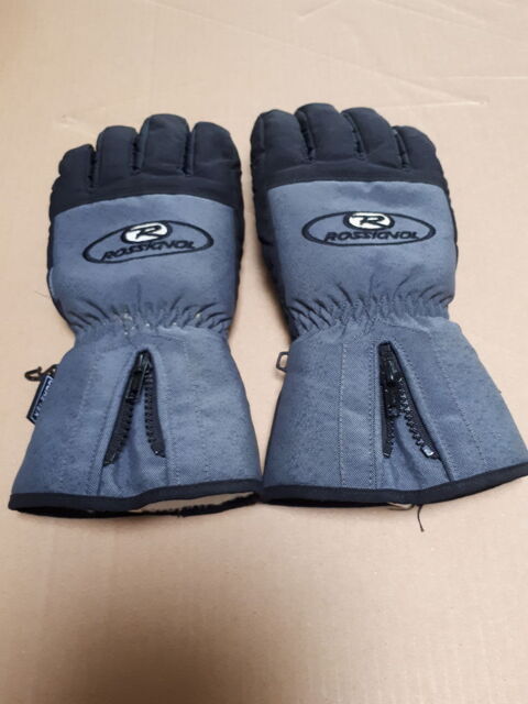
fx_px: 549
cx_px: 264
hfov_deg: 51.4
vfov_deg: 65.3
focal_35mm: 27
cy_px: 352
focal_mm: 3.6
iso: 160
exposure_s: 1/33
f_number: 1.9
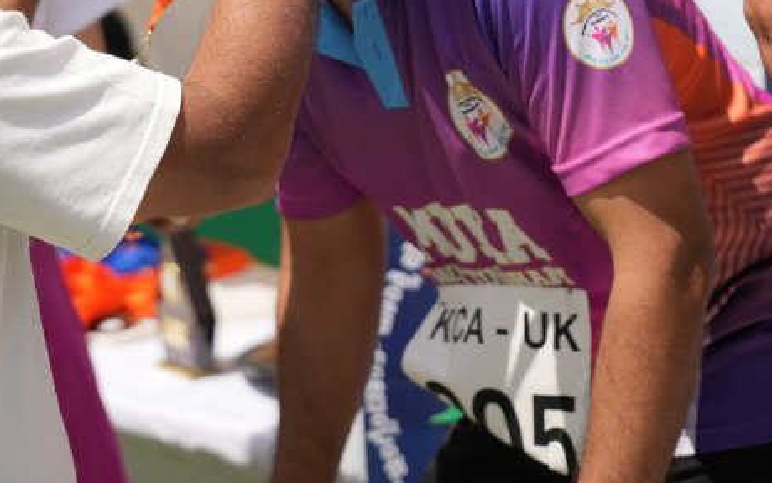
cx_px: 364
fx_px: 3118
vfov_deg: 8.8
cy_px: -39
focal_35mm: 148
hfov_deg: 14.1
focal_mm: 65.5
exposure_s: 1/6400
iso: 250
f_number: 2.8
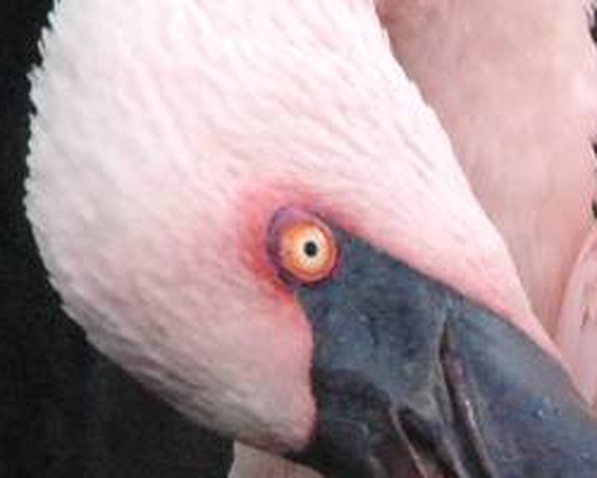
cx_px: 924
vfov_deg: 0.6
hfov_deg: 0.7
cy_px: 553
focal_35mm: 2702
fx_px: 47741
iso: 1600
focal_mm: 300
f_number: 14
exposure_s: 1/160
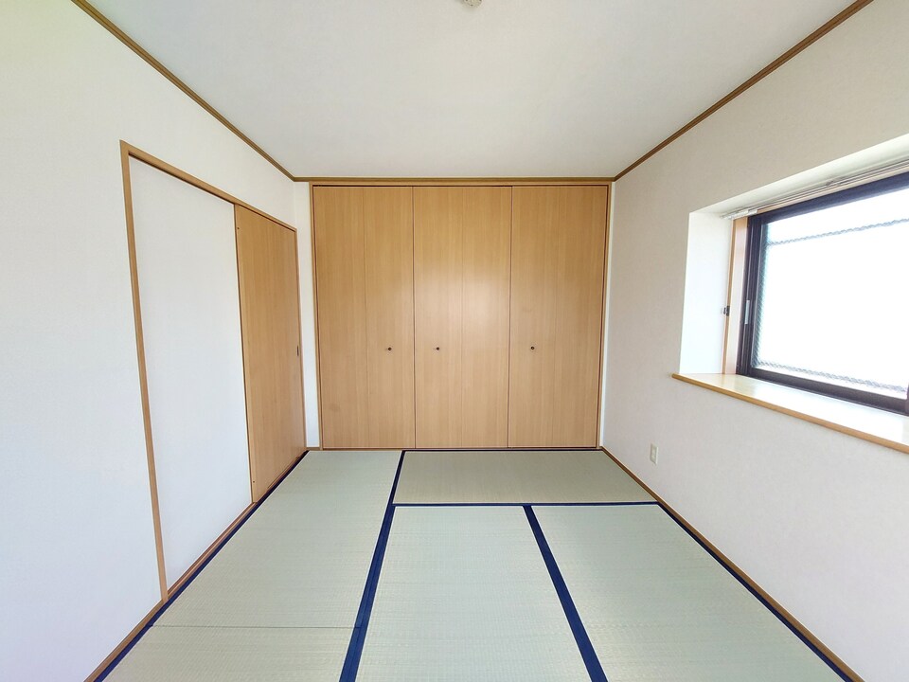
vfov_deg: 89.9
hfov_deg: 106.2
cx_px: 454
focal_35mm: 13
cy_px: 341
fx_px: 341
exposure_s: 1/60
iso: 400
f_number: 2.2
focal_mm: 1.74
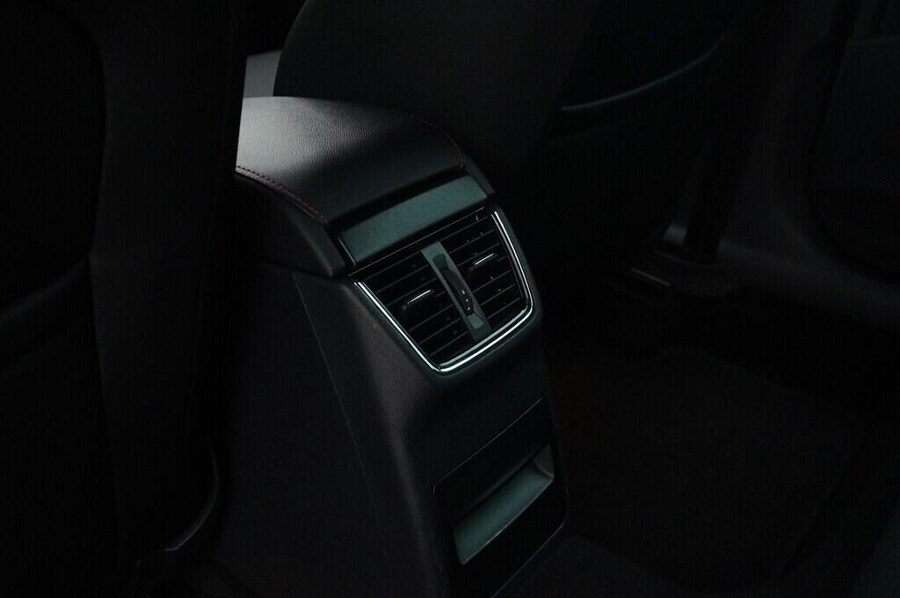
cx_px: 450
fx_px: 899
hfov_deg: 53.2
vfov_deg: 36.8
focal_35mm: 36
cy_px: 299
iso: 6400
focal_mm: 24
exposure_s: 1/250
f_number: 6.3
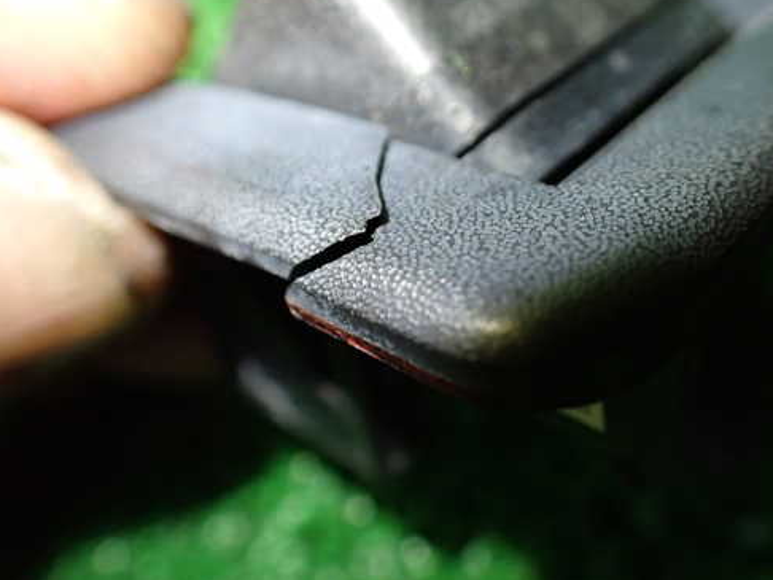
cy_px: 272
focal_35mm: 37
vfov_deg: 38.7
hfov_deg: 49.9
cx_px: 449
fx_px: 827
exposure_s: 1/125
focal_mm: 5.4
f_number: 2.3
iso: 640
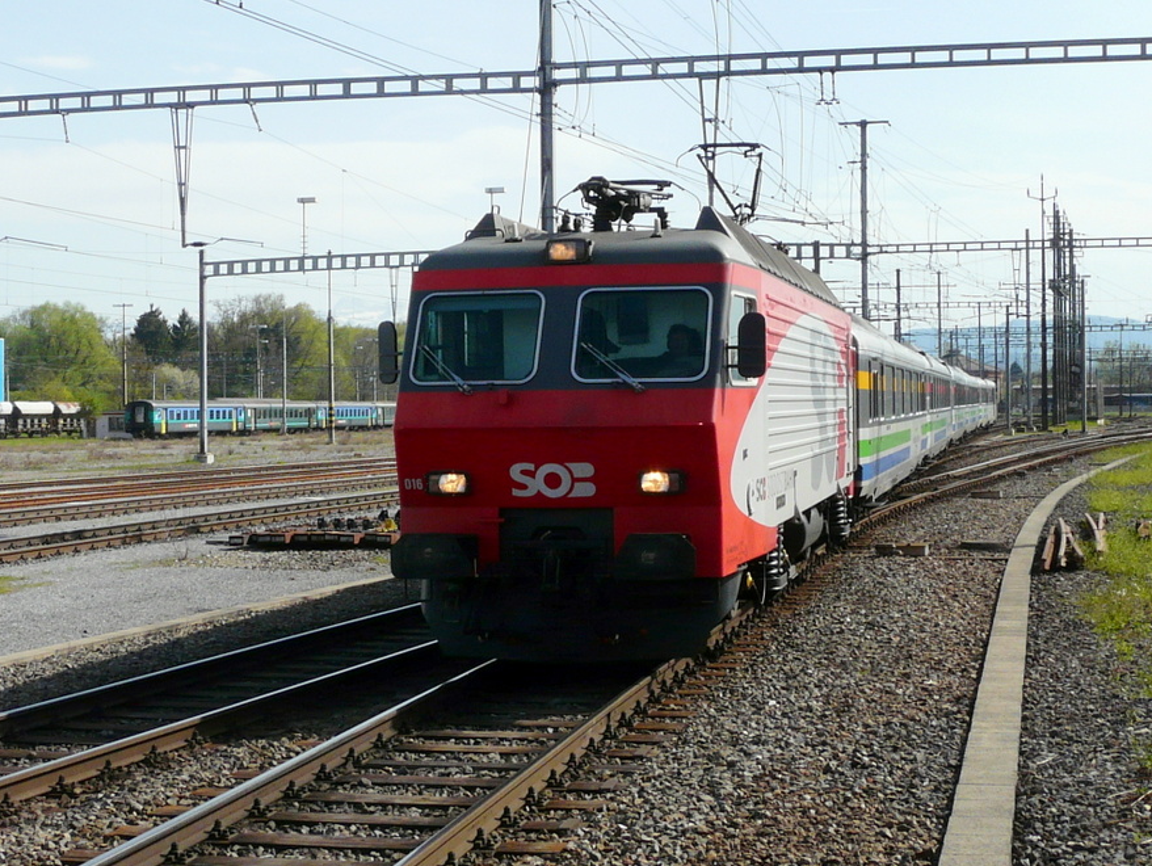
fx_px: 1366
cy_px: 378
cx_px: 613
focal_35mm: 41
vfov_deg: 35.1
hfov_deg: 45.7
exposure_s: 1/400
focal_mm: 5.9
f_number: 5.6
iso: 100
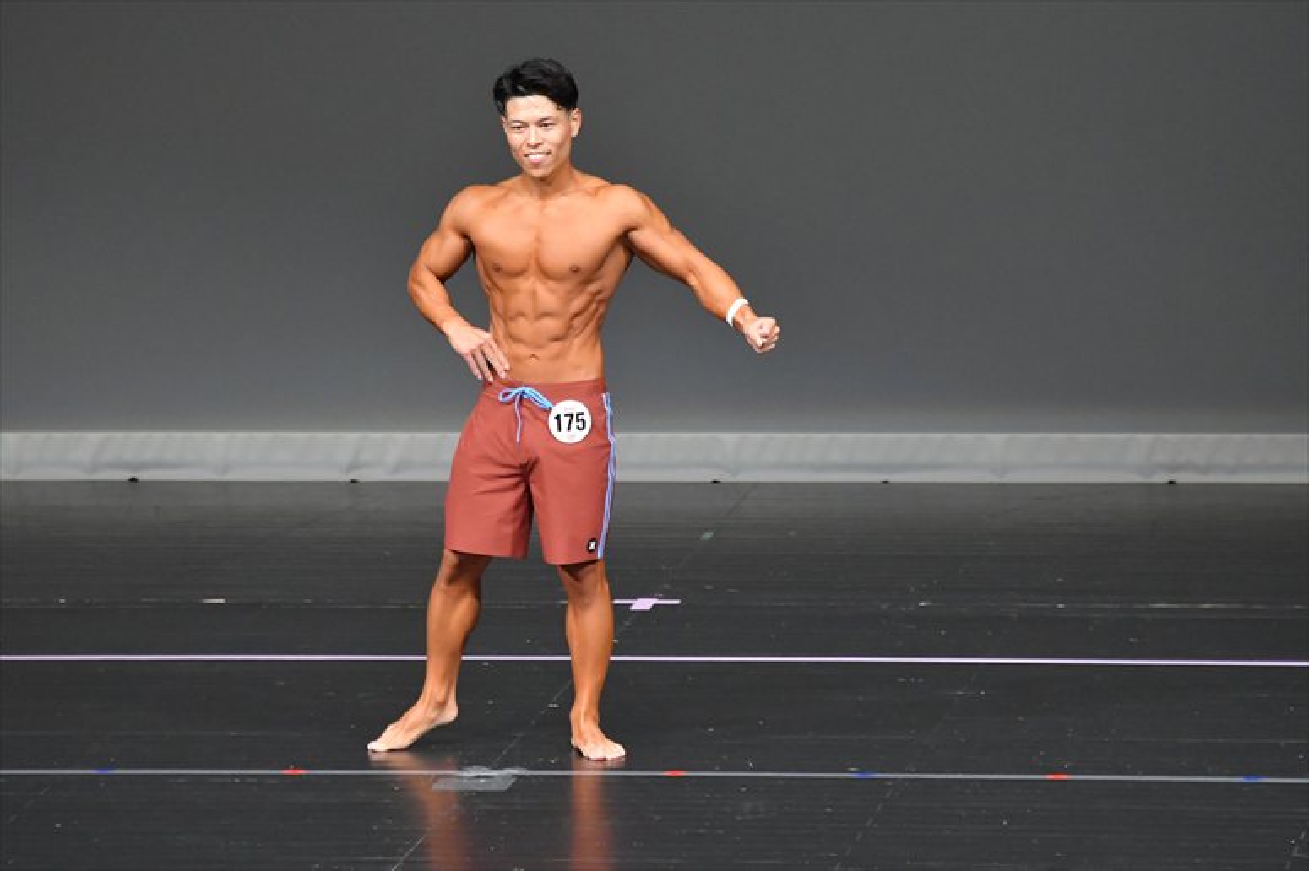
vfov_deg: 4.0
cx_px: 654
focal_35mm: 345
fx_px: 12539
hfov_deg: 6.0
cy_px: 436
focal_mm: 230
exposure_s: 1/400
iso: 5000
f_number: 5.6
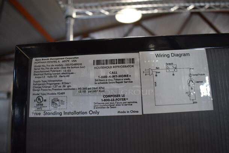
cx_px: 114
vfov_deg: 43.7
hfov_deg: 61.9
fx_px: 191
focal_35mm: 30
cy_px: 76
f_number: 4
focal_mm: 20
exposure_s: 1/60
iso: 900
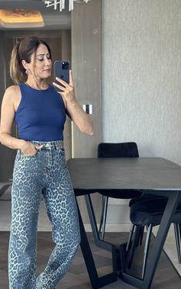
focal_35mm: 68
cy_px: 185
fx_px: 536
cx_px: 43
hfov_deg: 19.0
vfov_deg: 30.0
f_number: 1.78
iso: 125
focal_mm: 6.86
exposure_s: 1/62
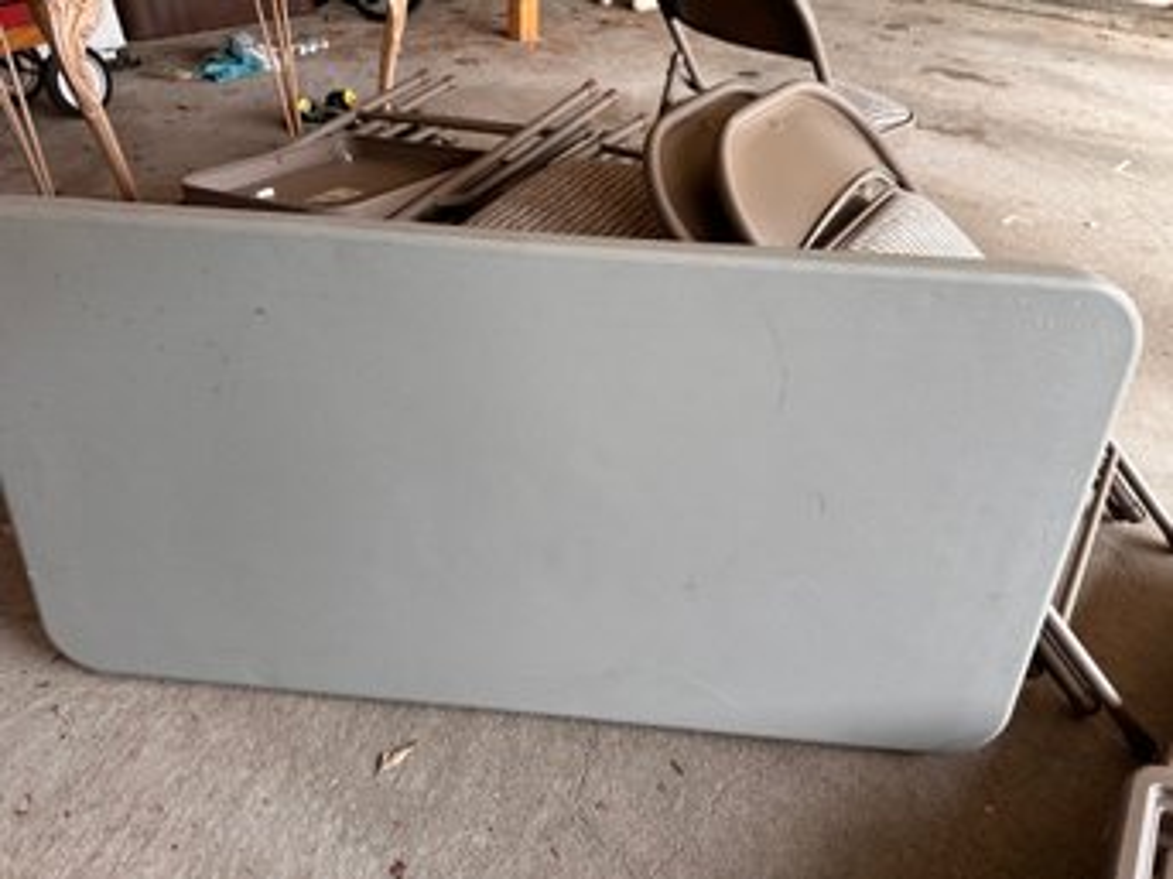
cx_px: 586
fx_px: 813
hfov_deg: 71.6
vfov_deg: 56.8
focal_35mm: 24
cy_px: 440
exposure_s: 1/120
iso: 80
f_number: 1.78
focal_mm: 6.86
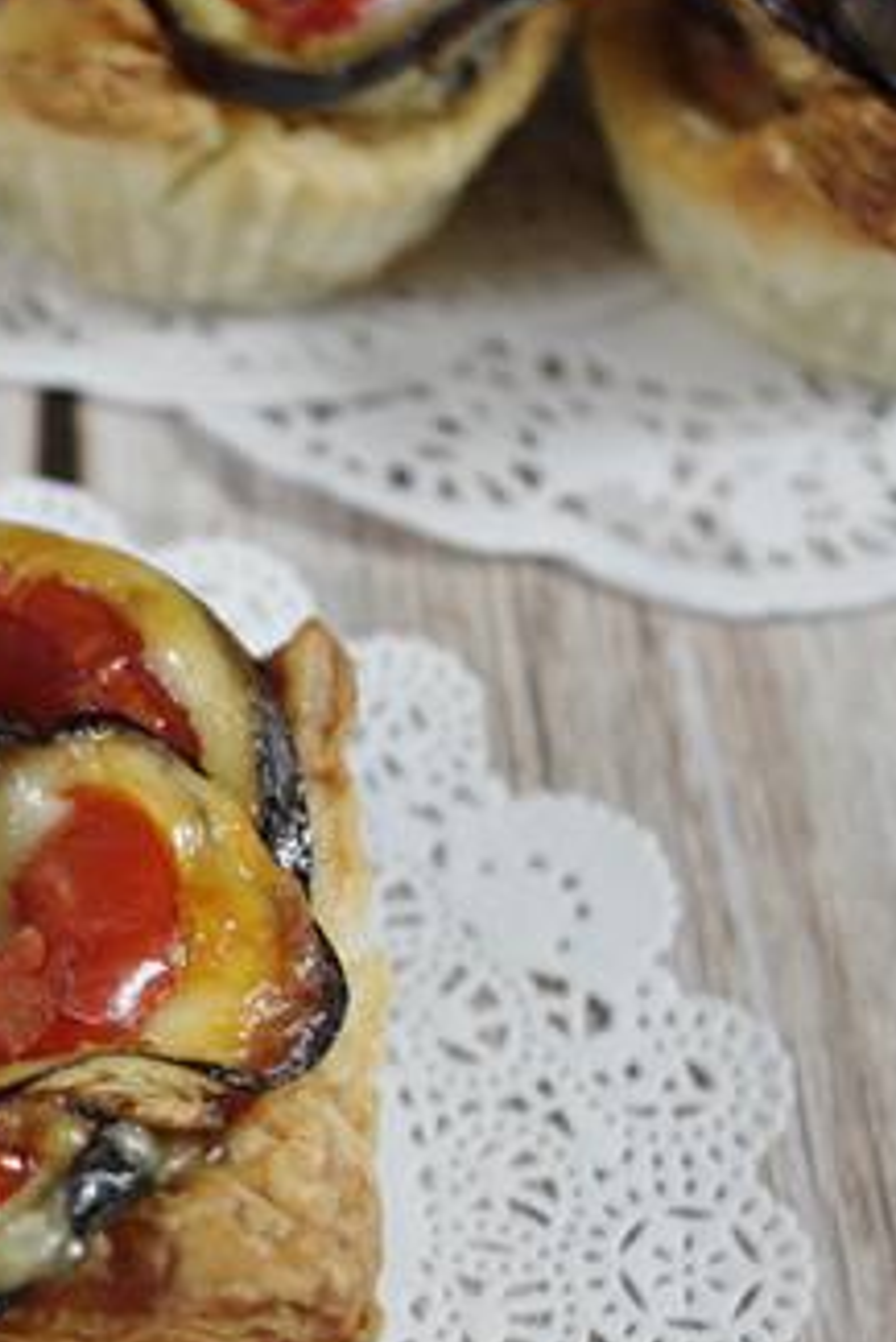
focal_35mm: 99
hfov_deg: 13.6
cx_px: -66
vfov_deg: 20.6
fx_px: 3692
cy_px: 836
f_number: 5
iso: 800
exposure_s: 1/125
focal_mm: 30.63
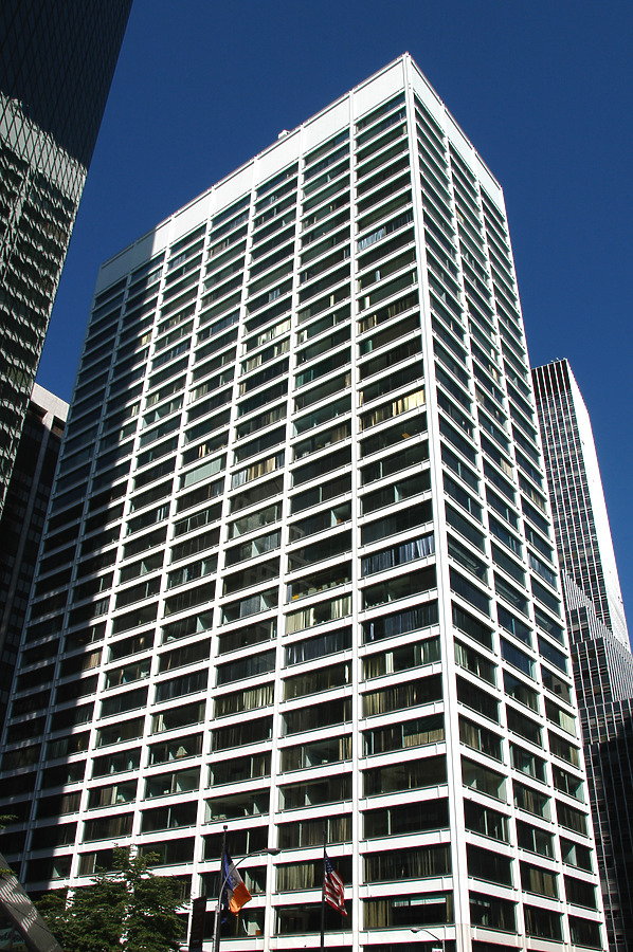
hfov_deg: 43.5
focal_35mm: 30
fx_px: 793
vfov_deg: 62.0
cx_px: 316
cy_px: 476
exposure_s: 1/400
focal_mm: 20
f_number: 11
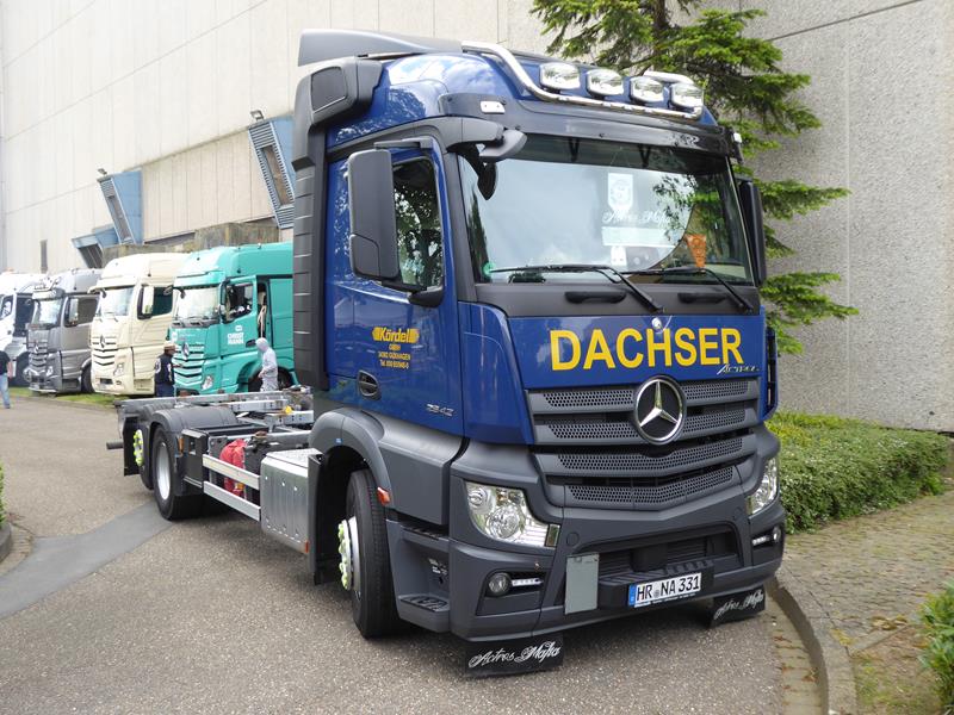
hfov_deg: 54.0
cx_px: 477
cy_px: 358
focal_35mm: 34
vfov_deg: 41.8
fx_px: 937
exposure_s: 1/160
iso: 100
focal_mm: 5.8
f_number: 3.6
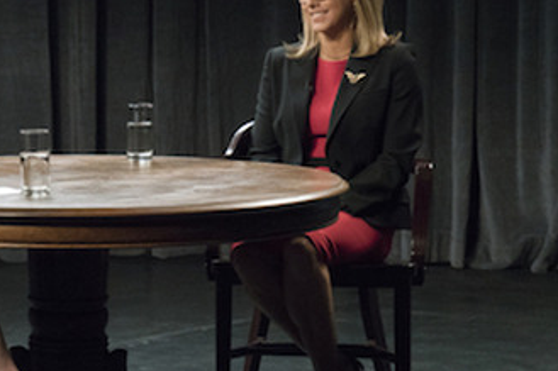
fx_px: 2572
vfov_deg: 8.3
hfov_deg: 12.1
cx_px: -81
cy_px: 181
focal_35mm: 166
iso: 4000
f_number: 4
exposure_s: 1/125
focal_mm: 70
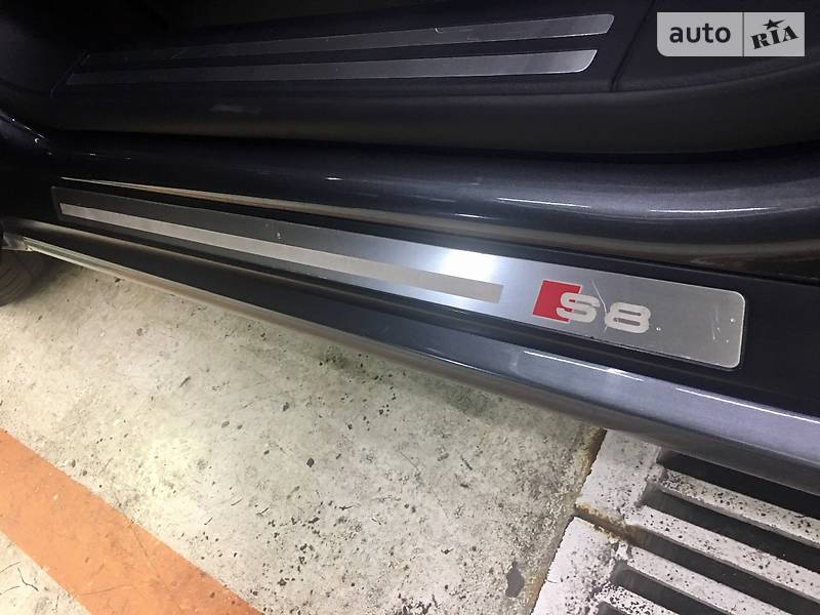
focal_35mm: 29
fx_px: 687
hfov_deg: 61.7
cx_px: 410
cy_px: 308
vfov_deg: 48.2
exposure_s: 1/17
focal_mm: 4.2
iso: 80
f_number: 2.2
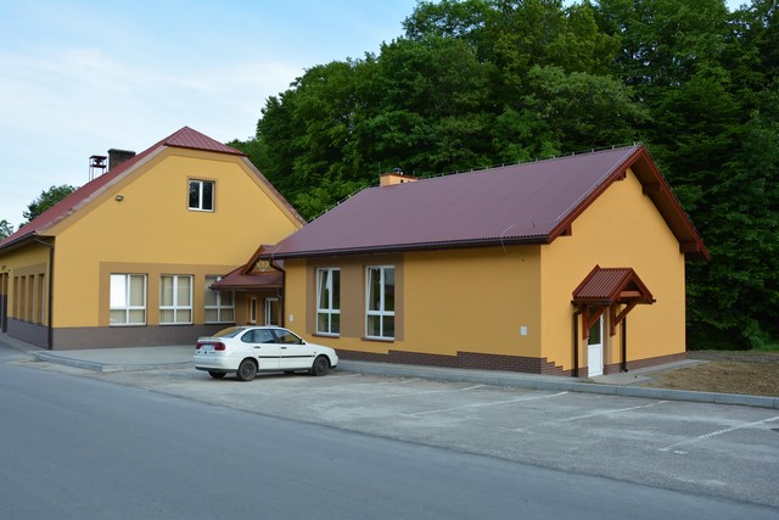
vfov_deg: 41.7
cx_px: 390
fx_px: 682
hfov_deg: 59.5
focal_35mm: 32
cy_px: 260
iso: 200
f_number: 8
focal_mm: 21
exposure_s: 1/250
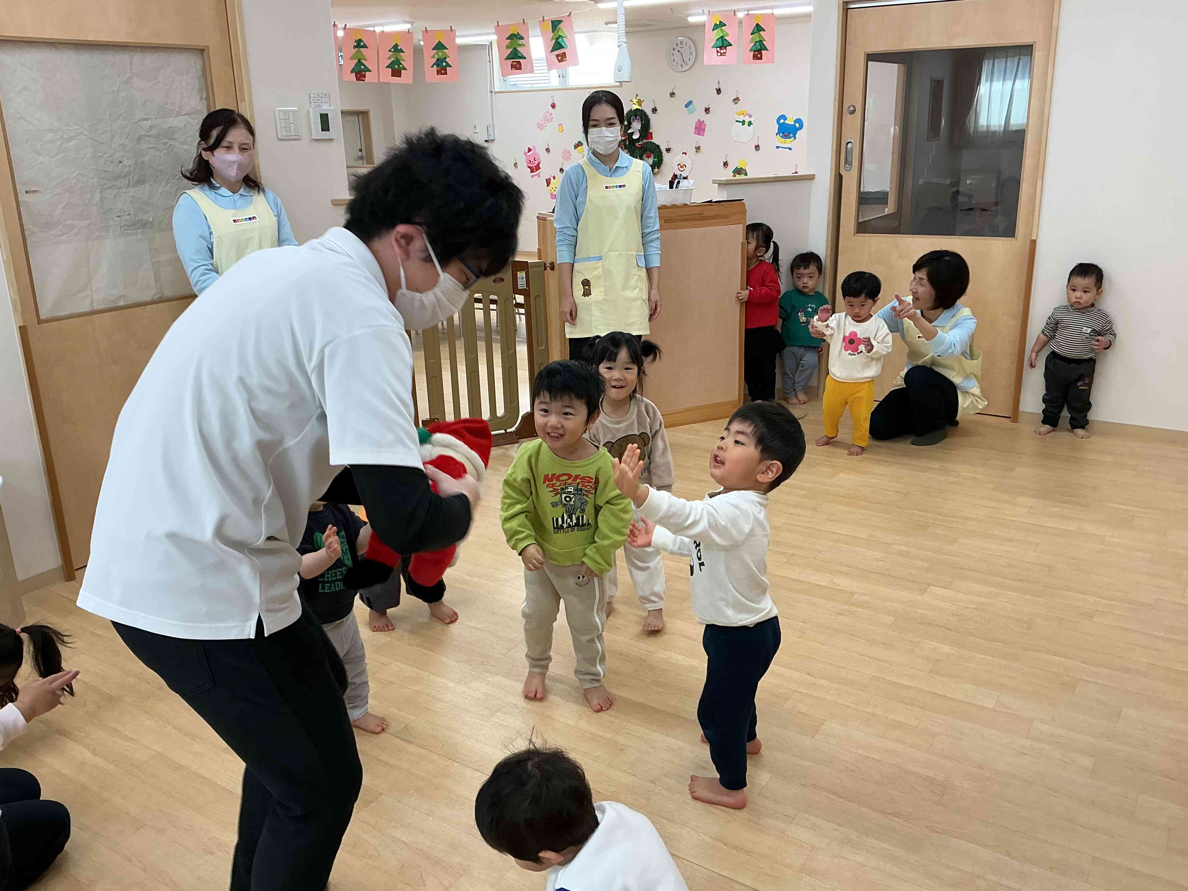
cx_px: 594
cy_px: 446
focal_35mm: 29
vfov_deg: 48.2
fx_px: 995
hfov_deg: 61.7
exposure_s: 1/120
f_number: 1.8
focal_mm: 3
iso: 64
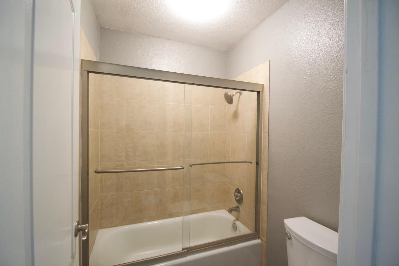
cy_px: 133
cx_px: 200
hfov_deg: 100.4
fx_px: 166
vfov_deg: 77.3
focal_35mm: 15
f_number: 3.5
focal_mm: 10
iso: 2500
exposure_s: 1/60
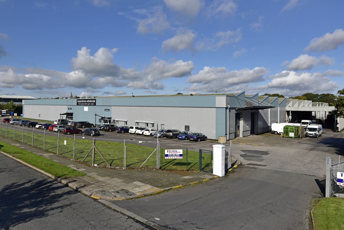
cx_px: 155
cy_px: 126
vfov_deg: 59.4
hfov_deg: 80.9
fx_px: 201
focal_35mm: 21
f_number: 11
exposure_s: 1/200
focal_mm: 19
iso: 160
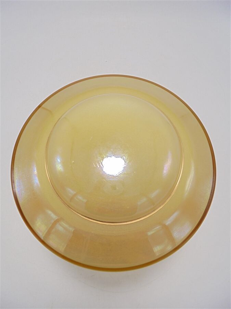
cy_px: 154
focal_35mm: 26
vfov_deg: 67.3
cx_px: 116
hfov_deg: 53.1
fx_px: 231
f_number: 3.5
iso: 100
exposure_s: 1/80
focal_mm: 4.6
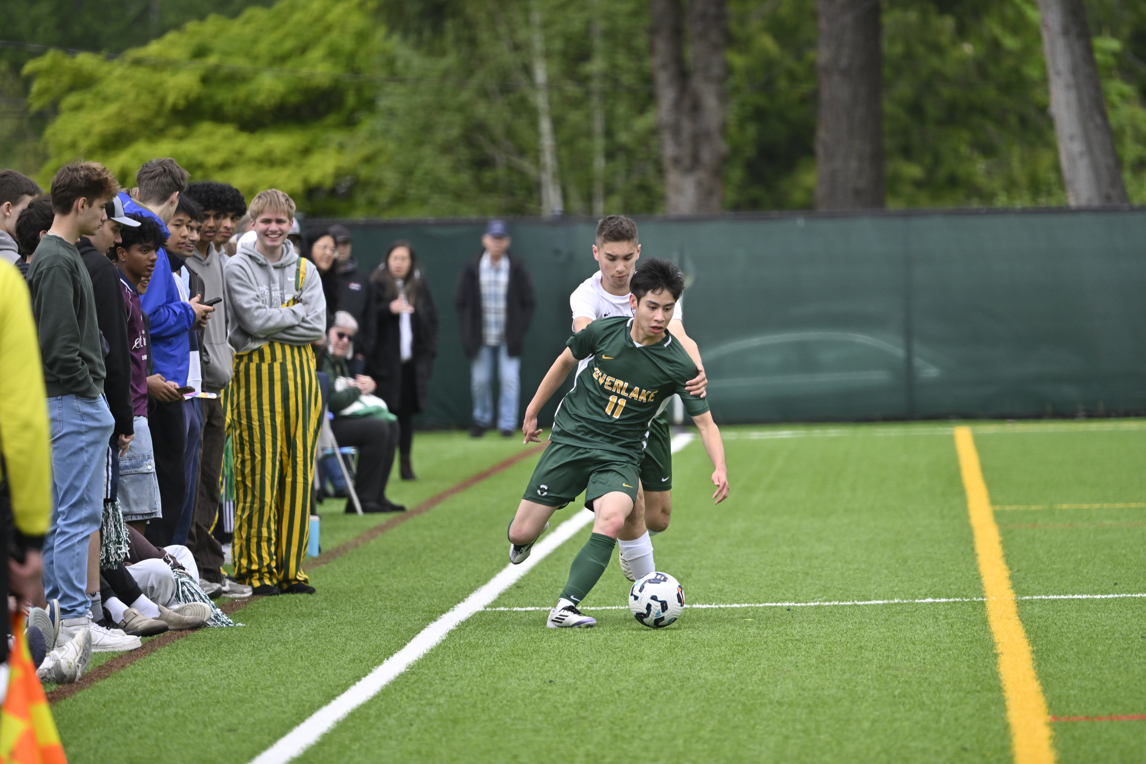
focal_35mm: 400
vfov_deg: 3.4
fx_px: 12732
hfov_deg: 5.2
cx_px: 573
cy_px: 382
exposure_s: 1/1600
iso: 900
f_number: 5.6
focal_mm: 400
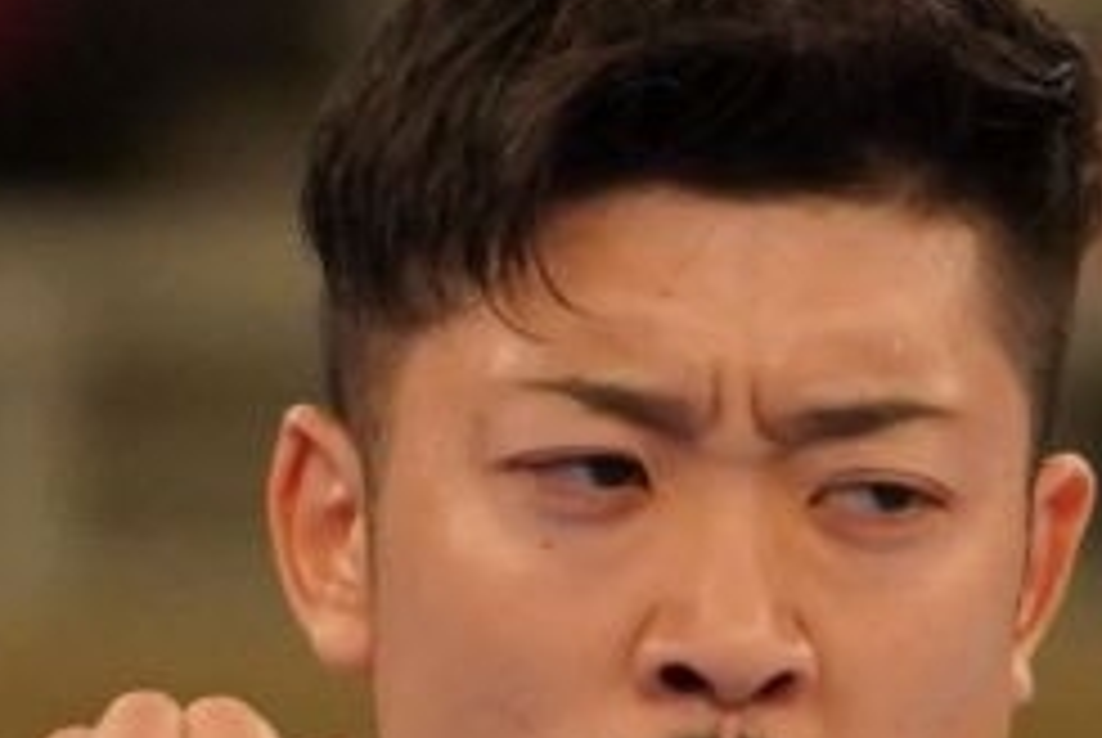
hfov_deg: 0.9
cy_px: 585
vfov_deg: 0.6
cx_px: 553
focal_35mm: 2178
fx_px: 66750
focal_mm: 198
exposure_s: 1/1000
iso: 2000
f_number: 2.8
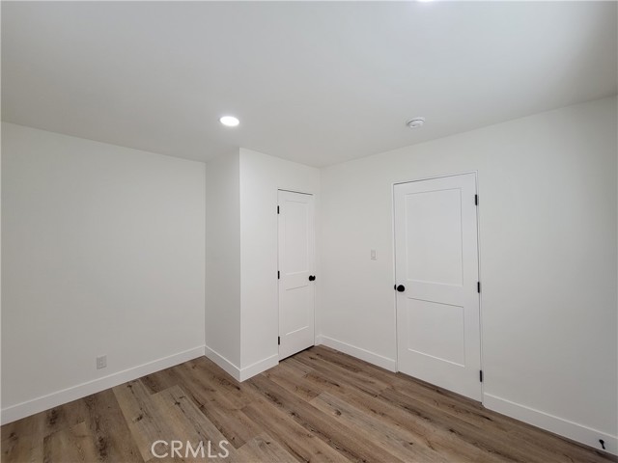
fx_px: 232
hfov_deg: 106.2
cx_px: 309
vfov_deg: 89.9
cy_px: 232
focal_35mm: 13
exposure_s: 1/60
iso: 64
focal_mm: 2.2
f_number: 2.2
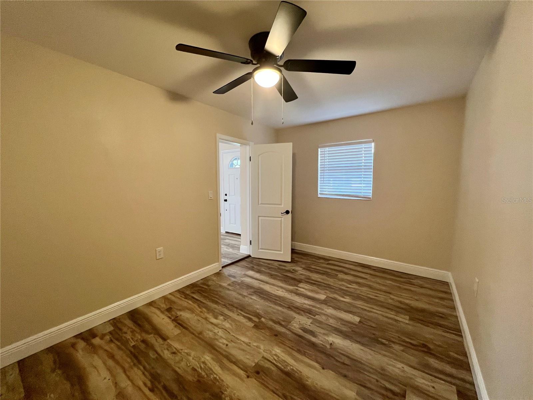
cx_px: 266
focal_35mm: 13
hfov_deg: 106.2
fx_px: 200
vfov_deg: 89.9
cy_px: 200
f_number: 1.8
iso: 400
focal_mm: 1.57
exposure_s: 1/60
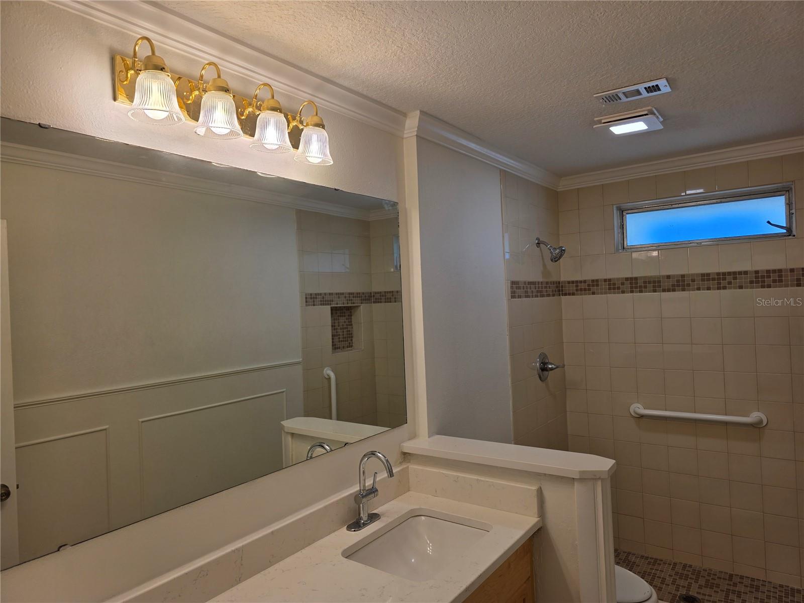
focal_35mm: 23
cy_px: 302
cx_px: 402
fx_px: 534
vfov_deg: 58.9
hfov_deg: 73.9
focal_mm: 6.3
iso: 20
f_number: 1.7
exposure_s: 1/120
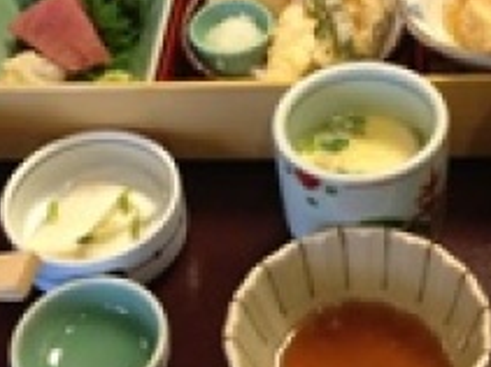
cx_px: 198
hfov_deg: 23.5
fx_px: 1177
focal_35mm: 83
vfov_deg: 17.8
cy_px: 180
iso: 250
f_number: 2.4
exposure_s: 1/20
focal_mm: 4.28
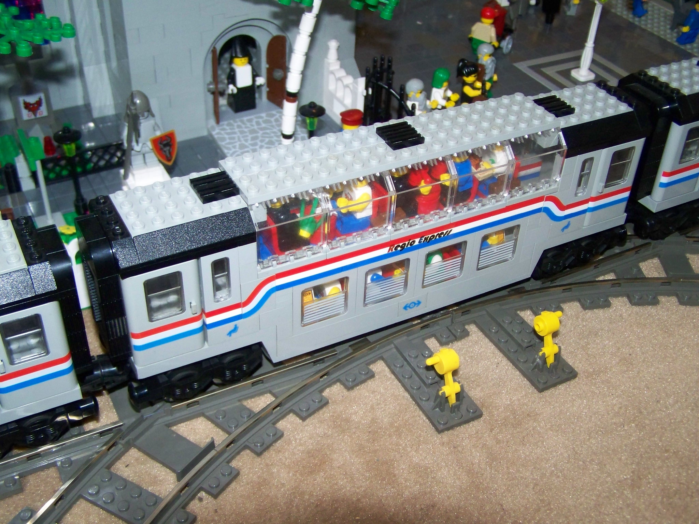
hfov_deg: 43.9
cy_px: 262
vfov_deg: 33.6
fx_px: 868
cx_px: 350
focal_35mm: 43
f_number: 2.8
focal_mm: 7.2
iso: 200
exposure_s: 1/30
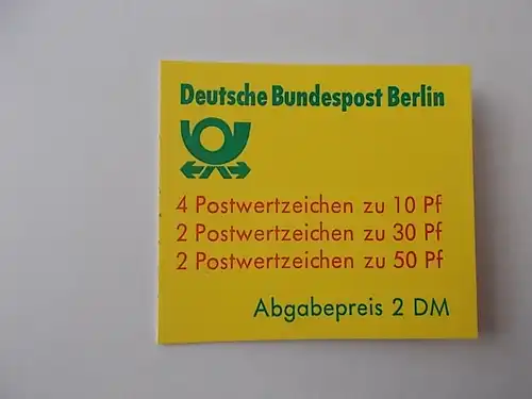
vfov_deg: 53.1
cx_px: 266
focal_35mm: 26
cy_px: 200
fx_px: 400
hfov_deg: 67.3
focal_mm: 4.6
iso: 80
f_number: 3.2
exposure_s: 1/40
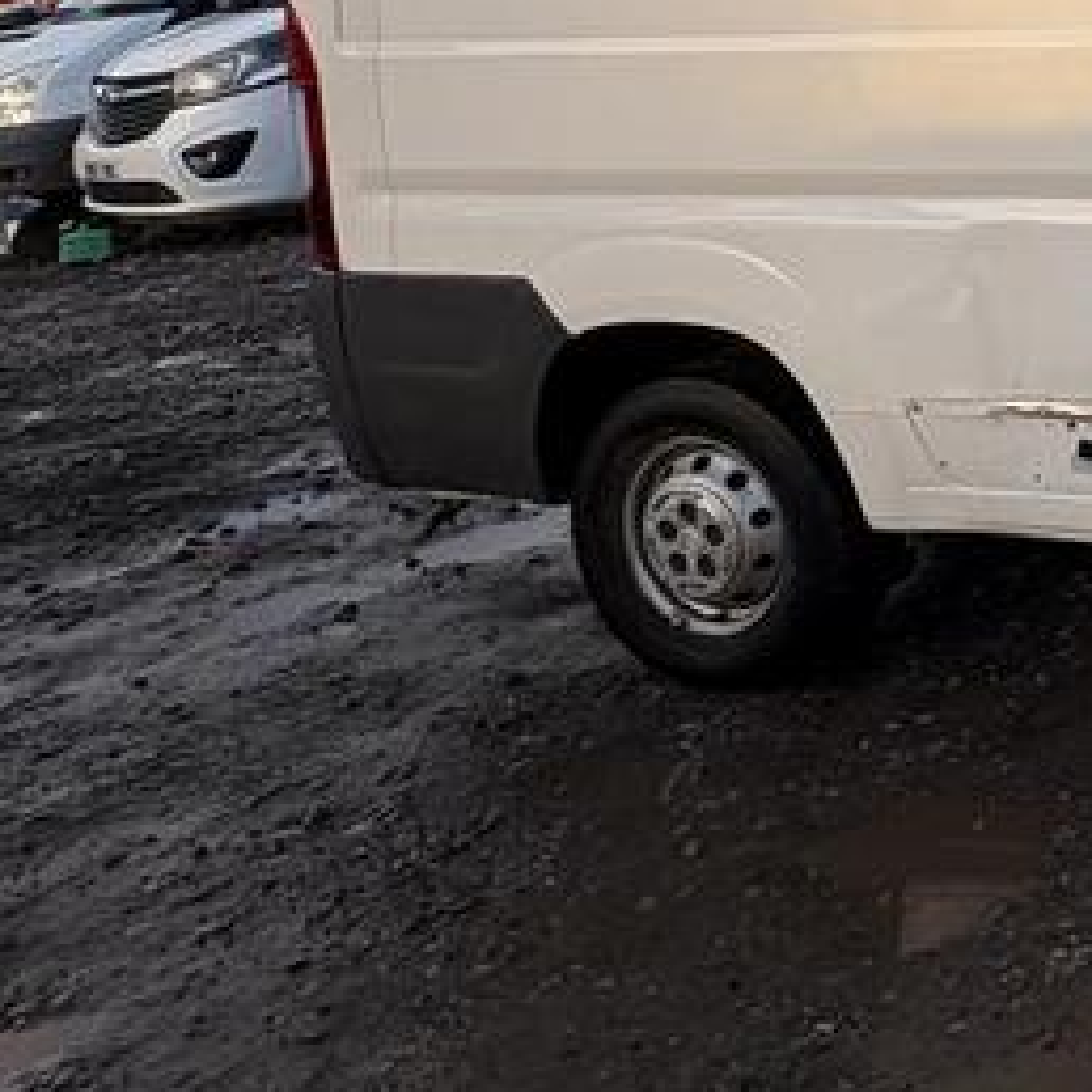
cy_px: -51
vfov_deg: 34.8
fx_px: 1535
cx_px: 1752
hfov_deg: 25.5
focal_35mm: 43
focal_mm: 2.22
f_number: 2.2
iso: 40
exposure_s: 1/356
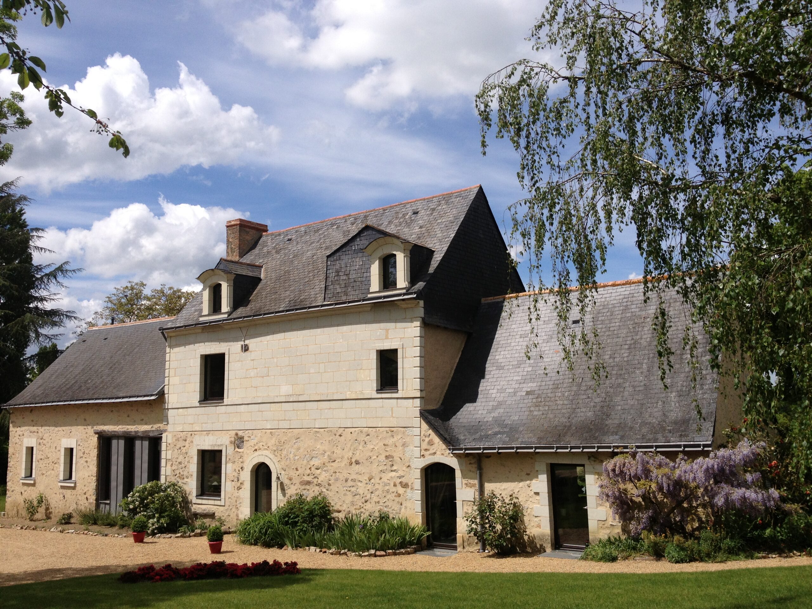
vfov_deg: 40.7
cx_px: 406
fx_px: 821
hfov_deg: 52.6
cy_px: 304
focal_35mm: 35
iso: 50
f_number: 2.4
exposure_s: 1/2632
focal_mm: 4.28
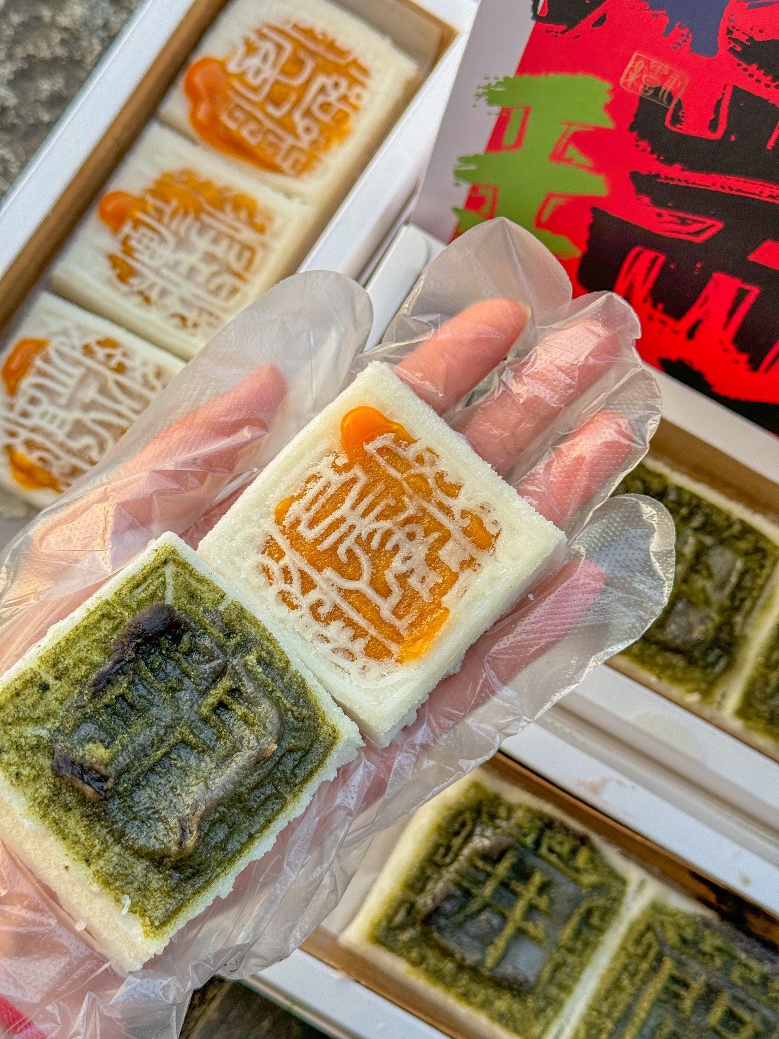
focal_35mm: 48
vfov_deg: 39.7
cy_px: 520
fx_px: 1440
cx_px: 390
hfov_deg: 30.3
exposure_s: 1/400
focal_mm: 6.86
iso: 64
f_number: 1.8
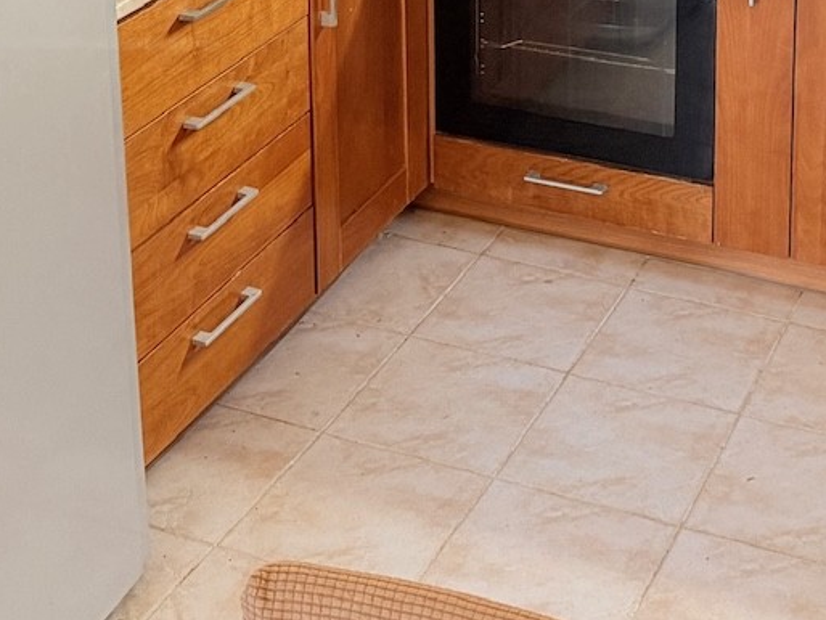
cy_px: -221
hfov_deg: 27.6
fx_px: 1671
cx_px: 543
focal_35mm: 70
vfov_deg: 19.2
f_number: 1.78
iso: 320
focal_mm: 6.76
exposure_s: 1/50
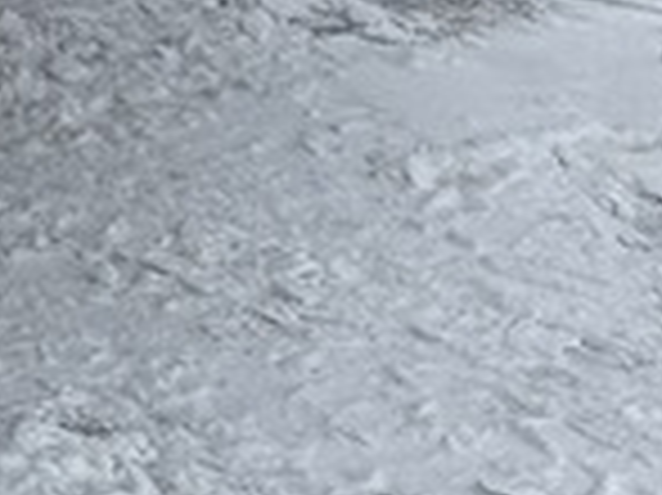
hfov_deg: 8.7
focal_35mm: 176
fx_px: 3363
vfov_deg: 7.6
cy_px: -864
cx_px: -1491
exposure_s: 1/589
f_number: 1.78
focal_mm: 6.76
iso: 80
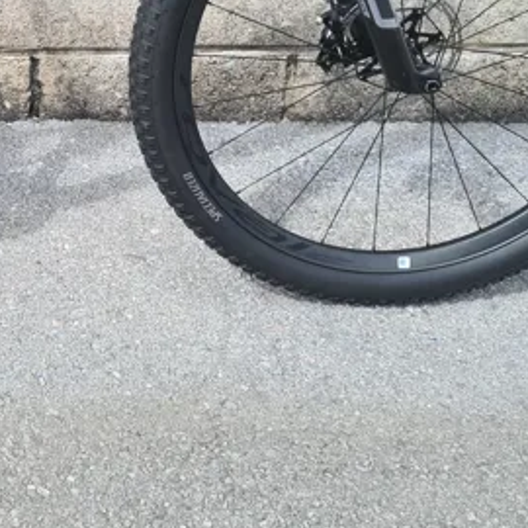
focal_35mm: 68
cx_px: -43
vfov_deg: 24.0
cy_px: -31
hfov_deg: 23.8
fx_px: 1173
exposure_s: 1/1024
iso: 50
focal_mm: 5.4
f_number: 1.8
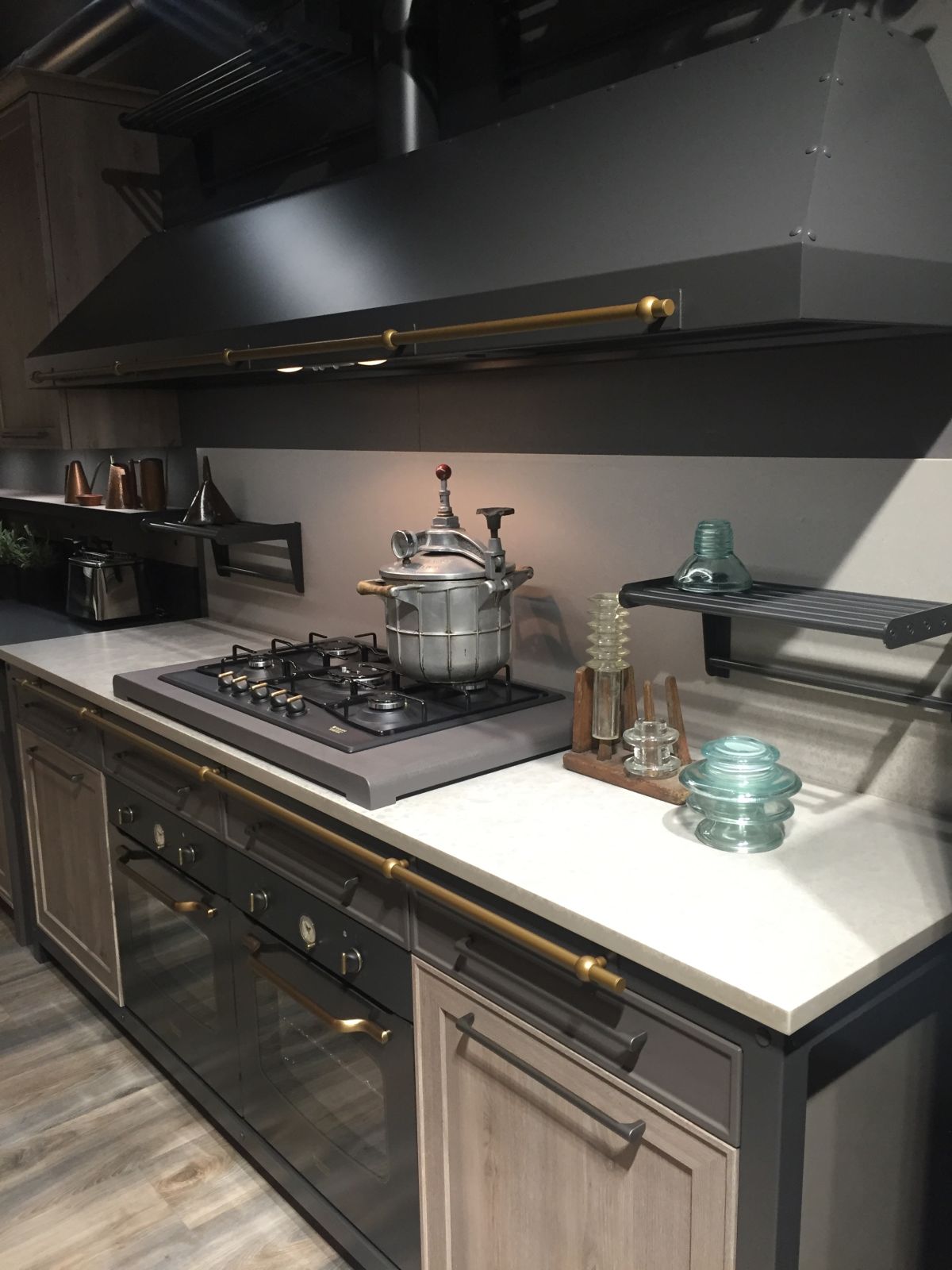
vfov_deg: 61.7
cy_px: 635
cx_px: 476
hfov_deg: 48.2
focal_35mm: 29
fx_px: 1063
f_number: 2.2
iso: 80
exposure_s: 1/33
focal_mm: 4.15
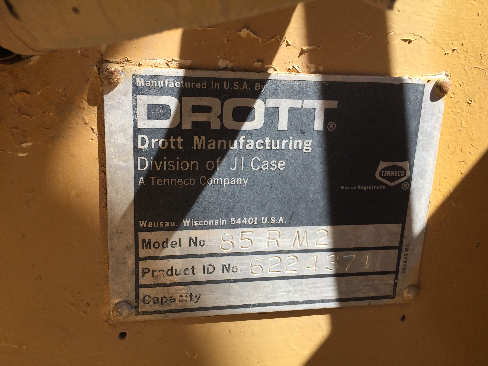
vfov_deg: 48.2
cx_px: 244
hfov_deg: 61.7
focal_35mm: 29
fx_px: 409
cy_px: 183
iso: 32
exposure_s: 1/964
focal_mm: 4.15
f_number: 2.2
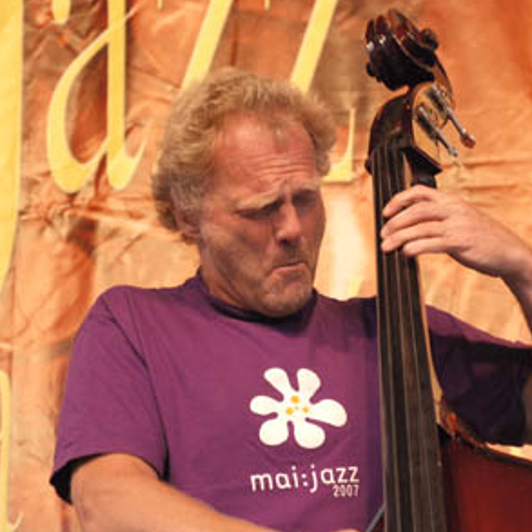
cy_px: 265
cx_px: 363
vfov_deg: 8.9
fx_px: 3408
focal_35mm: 196
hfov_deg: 8.9
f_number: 5.6
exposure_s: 1/30
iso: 400
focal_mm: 90
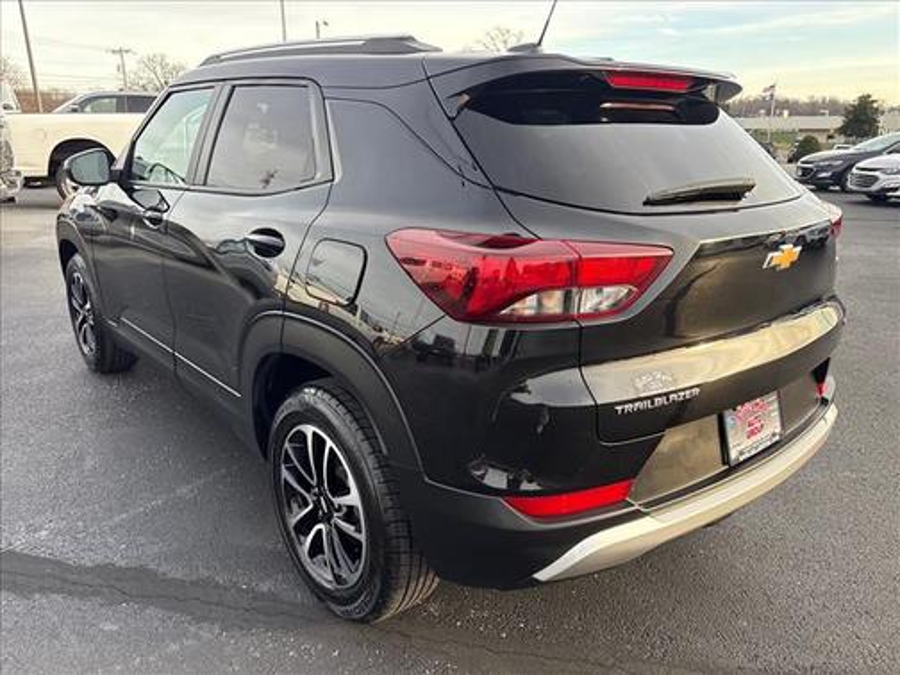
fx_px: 676
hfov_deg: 67.3
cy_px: 338
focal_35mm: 26
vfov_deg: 53.1
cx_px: 450
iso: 64
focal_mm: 5.96
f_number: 1.6
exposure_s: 1/236
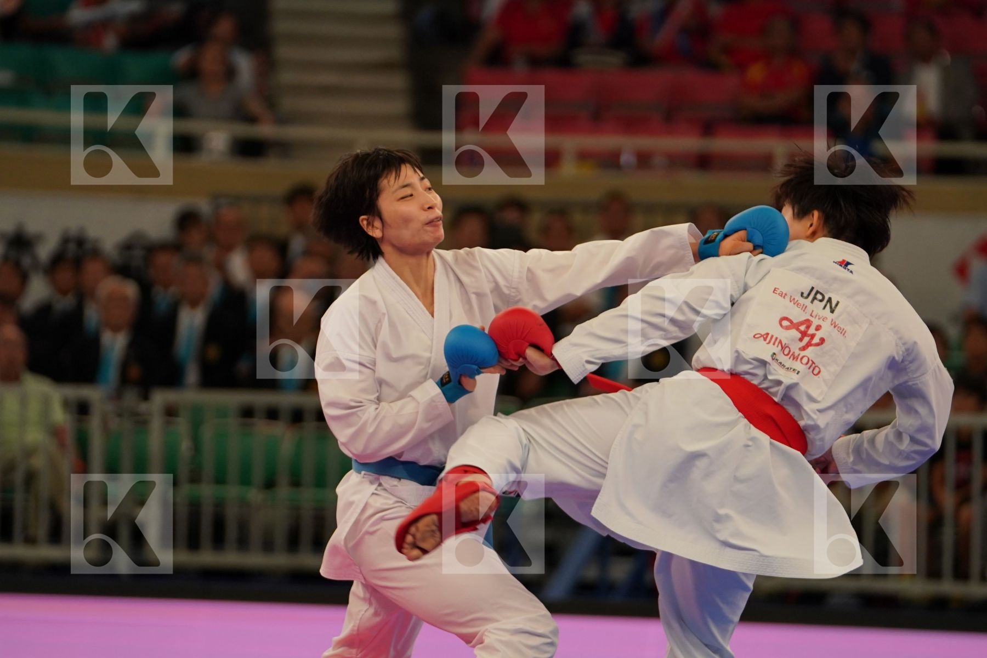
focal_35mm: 252
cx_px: 494
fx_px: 6908
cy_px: 329
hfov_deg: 8.2
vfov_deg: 5.5
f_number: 2.8
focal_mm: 168
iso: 1250
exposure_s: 1/1000
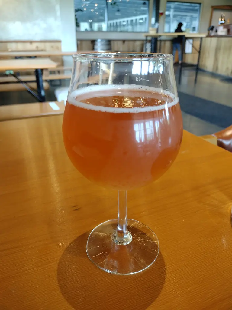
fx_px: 241
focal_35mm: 27
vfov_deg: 65.3
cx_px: 116
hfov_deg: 51.4
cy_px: 155
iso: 356
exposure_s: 1/40
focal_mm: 4.71
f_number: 1.7
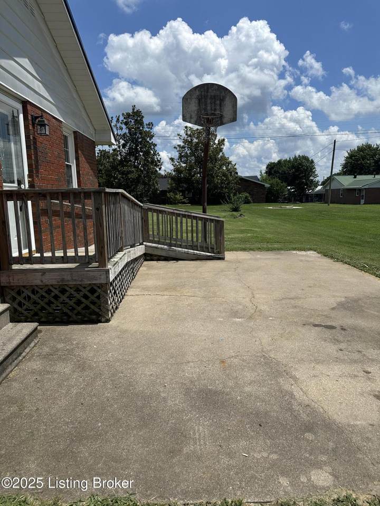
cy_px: 253
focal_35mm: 24
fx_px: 351
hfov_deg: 56.8
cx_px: 190
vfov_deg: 71.6
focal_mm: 6.86
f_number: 1.78
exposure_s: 1/7576
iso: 80
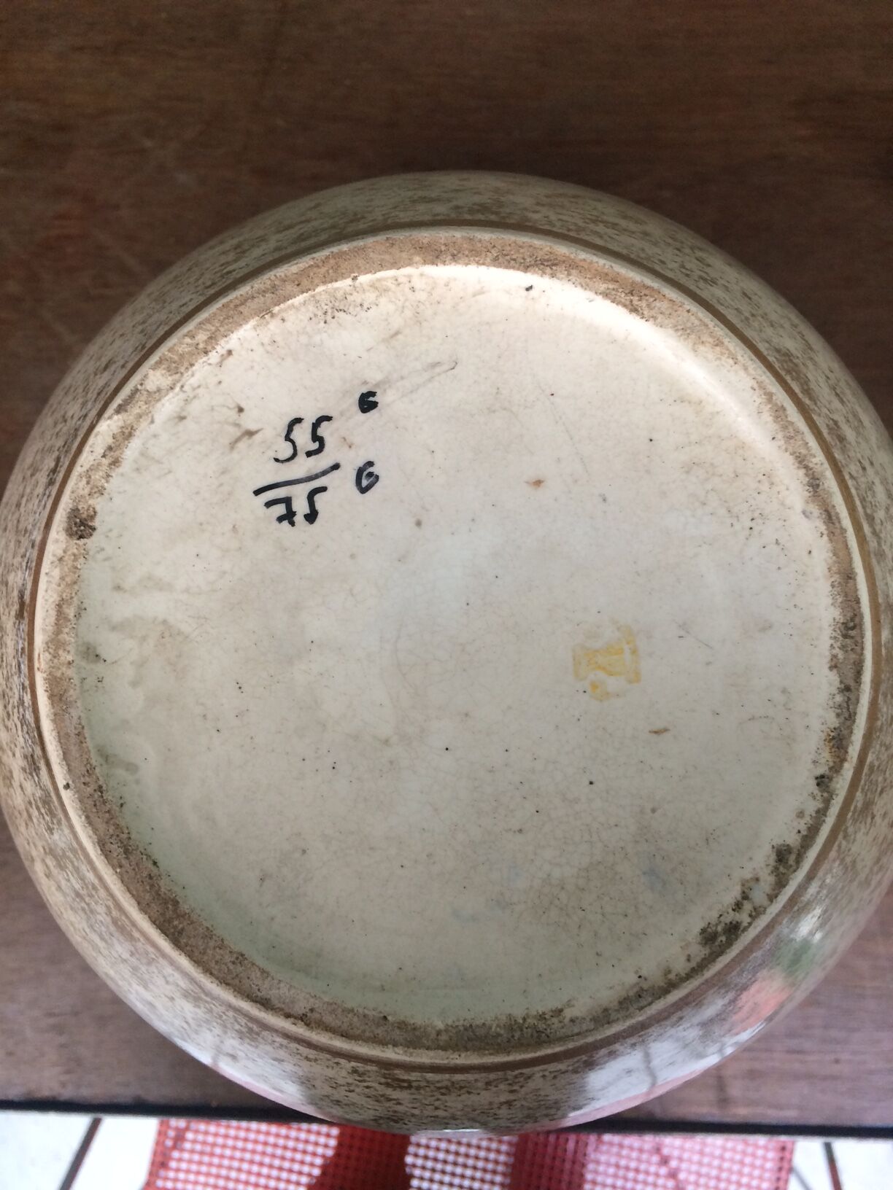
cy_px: 595
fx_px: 997
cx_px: 446
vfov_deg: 61.7
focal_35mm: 29
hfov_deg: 48.2
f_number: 2.2
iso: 125
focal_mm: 4.15
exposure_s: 1/33
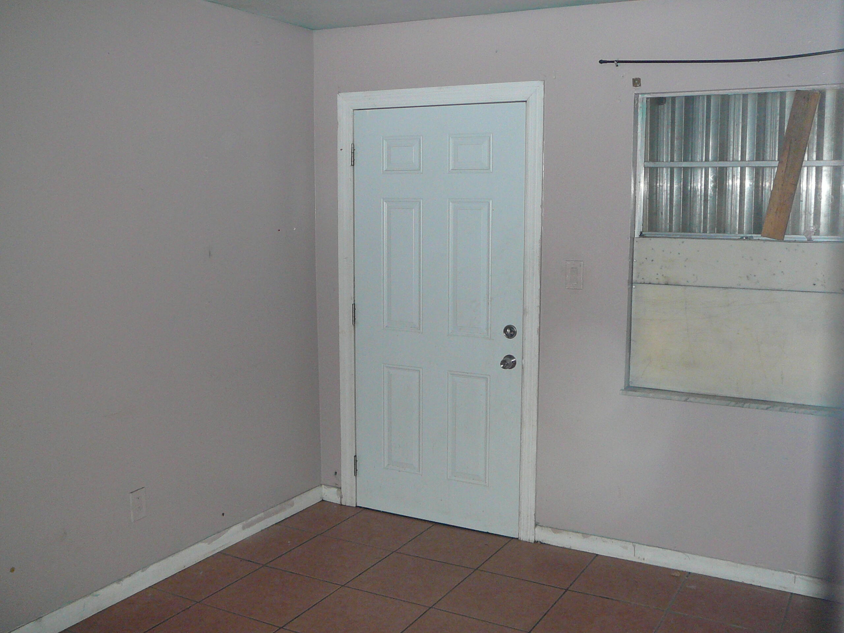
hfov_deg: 52.6
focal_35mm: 35
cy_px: 316
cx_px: 422
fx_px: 853
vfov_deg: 40.7
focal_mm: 5.2
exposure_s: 1/30
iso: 200
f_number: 2.8
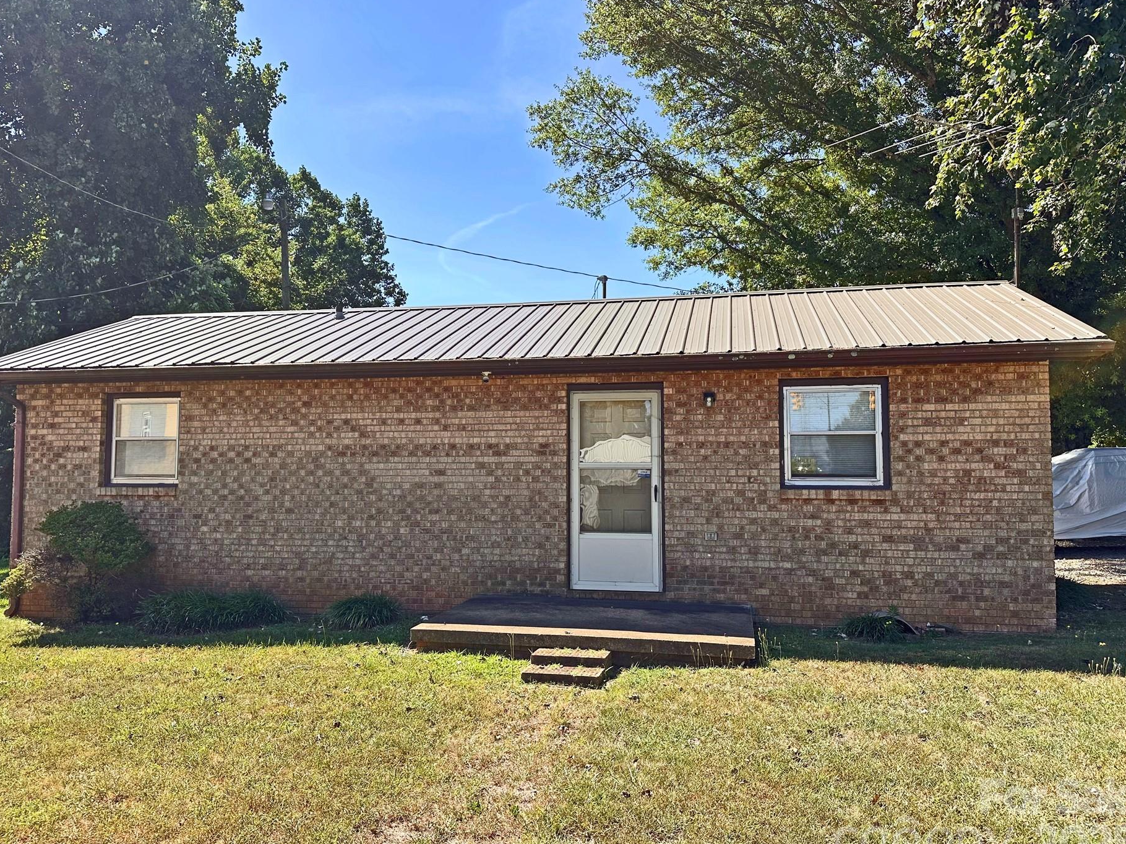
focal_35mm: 27
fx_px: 878
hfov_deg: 65.3
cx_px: 551
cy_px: 419
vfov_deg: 51.4
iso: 80
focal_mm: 6.86
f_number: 1.78
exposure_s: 1/2469
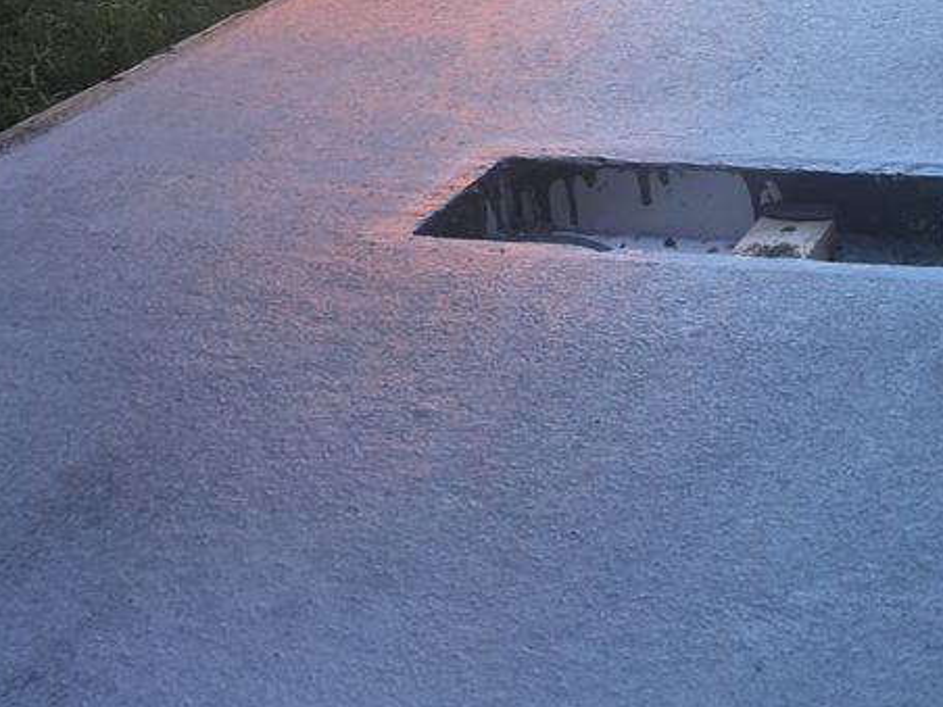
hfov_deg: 25.3
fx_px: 2043
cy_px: 209
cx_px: 835
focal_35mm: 75
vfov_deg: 19.5
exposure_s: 1/118
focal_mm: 4.15
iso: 25
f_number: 2.2
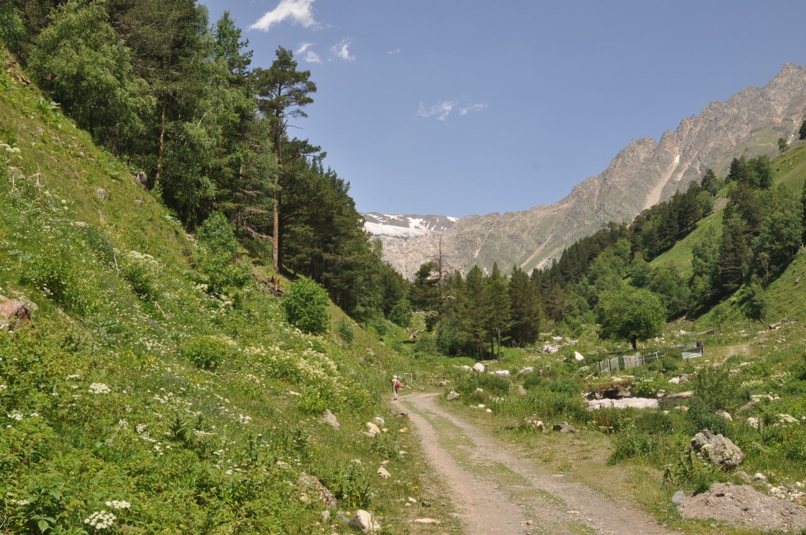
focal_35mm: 42
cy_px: 268
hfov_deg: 46.5
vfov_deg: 31.8
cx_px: 403
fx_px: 939
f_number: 13
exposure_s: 1/125
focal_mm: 28
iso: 200
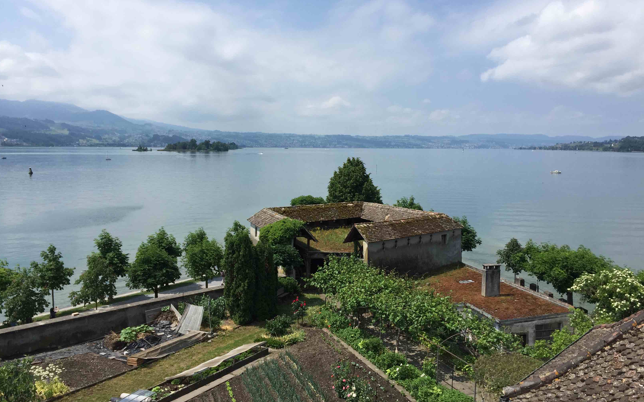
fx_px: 544
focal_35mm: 31
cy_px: 189
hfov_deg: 61.2
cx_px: 322
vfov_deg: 40.6
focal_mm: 4.15
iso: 32
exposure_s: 1/3049
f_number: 2.2
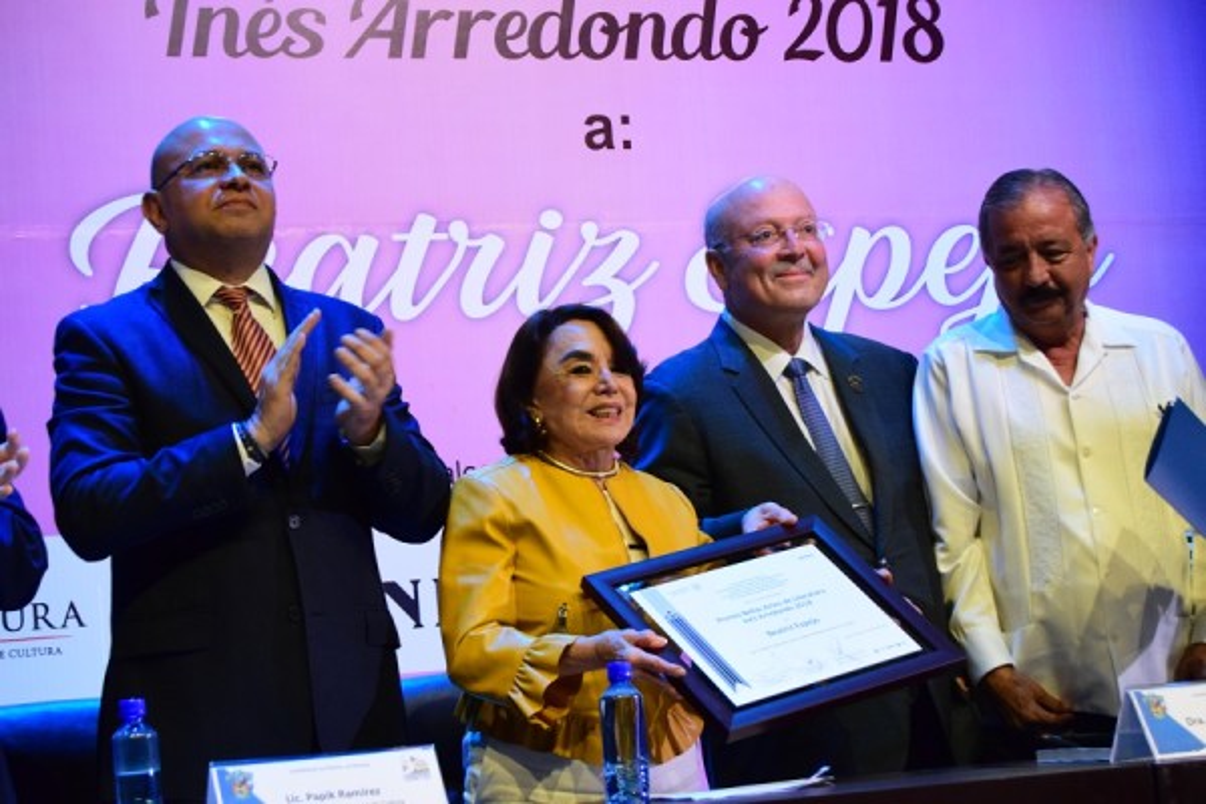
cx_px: 603
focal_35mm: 82
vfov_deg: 16.6
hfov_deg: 24.6
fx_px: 2764
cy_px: 402
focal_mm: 55
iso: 3200
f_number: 5.6
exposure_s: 1/80
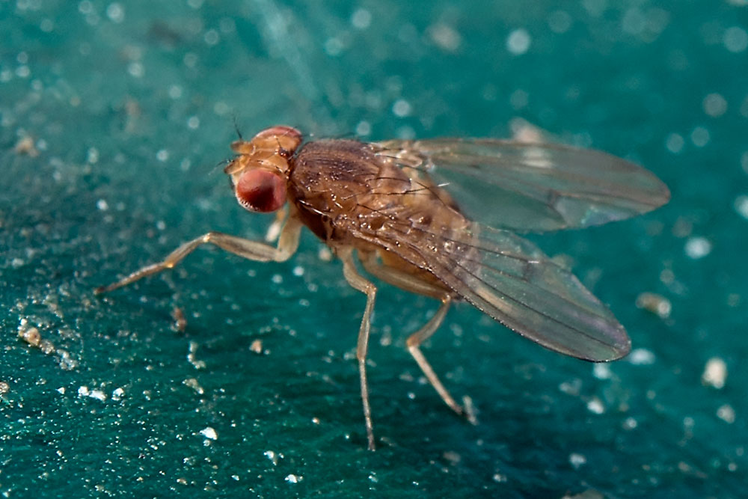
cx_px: 374
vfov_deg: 22.6
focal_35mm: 60
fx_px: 1247
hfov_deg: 33.4
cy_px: 250
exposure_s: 1/125
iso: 320
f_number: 13
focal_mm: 60
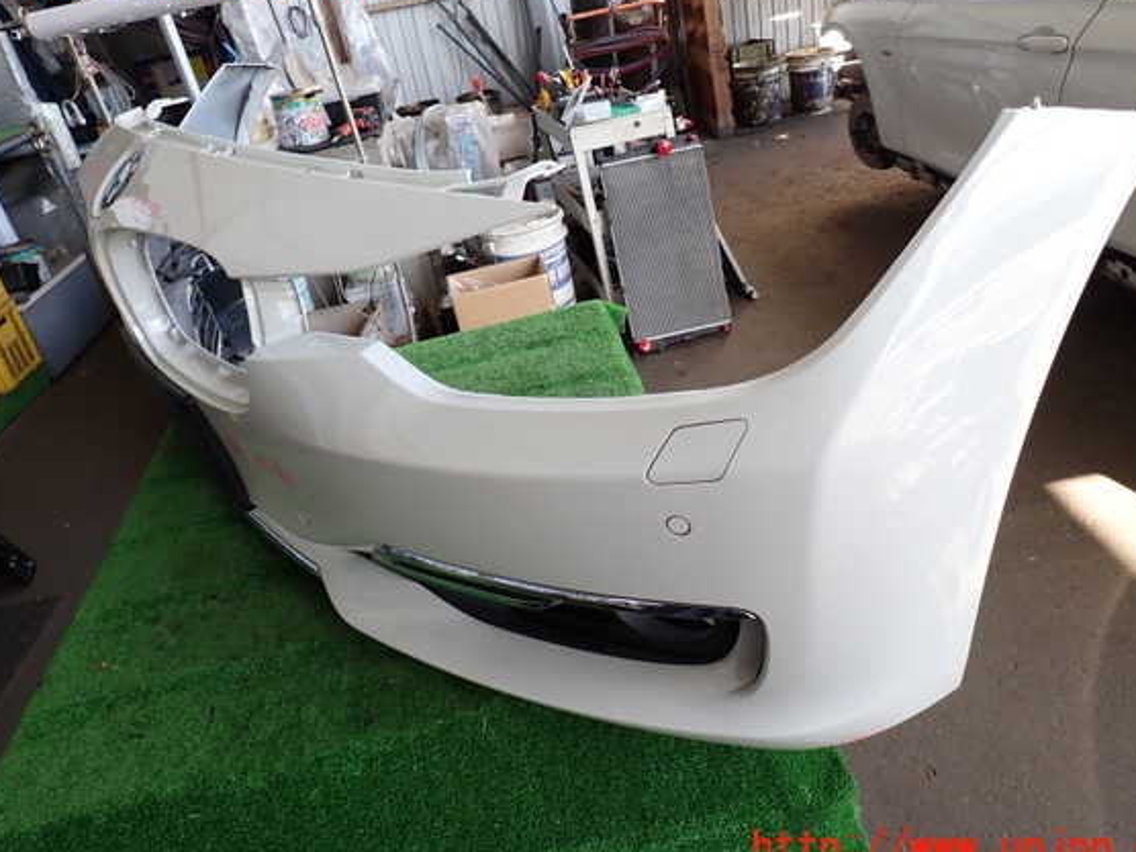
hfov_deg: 65.3
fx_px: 886
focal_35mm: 27
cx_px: 601
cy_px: 415
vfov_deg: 51.3
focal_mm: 4.5
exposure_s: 1/100
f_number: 2.8
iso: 100
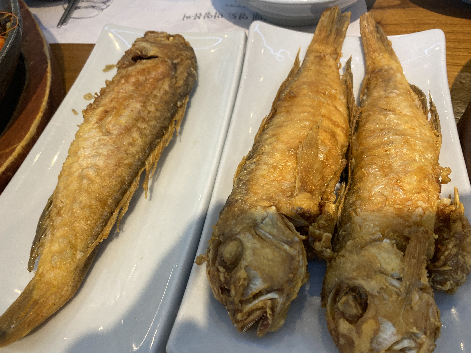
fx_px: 354
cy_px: 176
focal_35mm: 26
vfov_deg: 53.1
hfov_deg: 67.3
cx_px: 236
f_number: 1.8
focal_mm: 4.25
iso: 80
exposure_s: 1/60
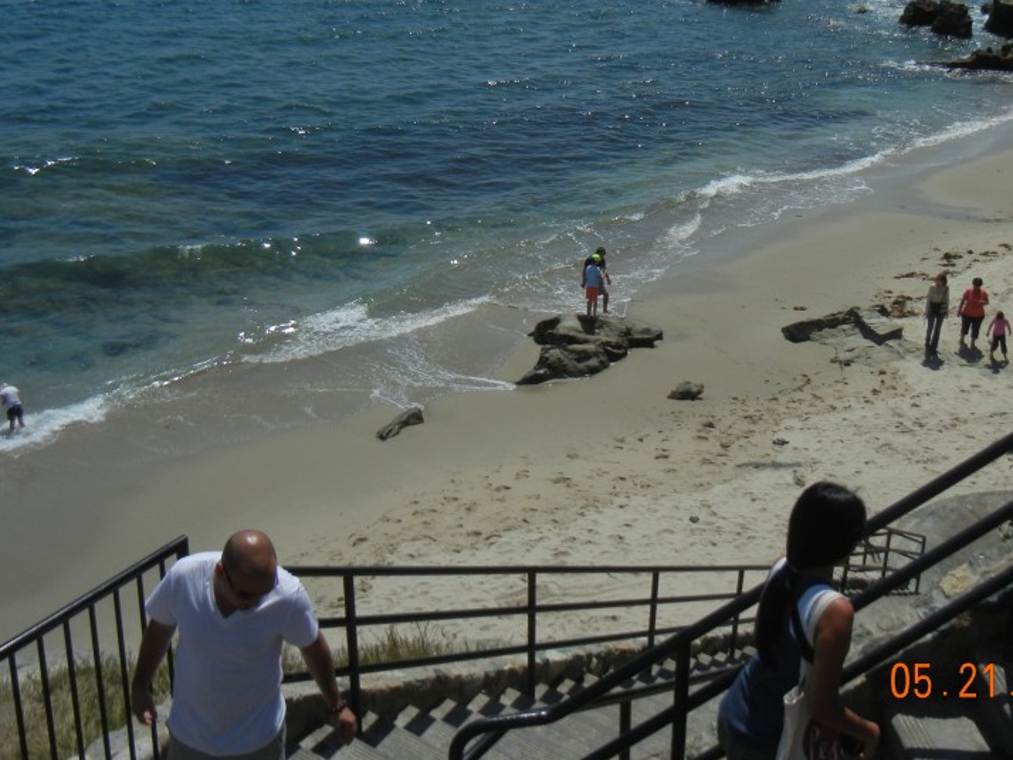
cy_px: 250
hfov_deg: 43.6
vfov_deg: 33.3
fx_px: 1259
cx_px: 610
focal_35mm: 43
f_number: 7
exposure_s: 1/1142
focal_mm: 5.4
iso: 160
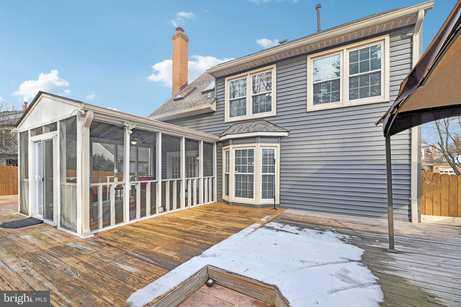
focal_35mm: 14
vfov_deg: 81.2
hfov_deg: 104.3
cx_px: 230
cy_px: 154
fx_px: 179
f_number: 8
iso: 100
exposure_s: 1/100
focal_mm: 14
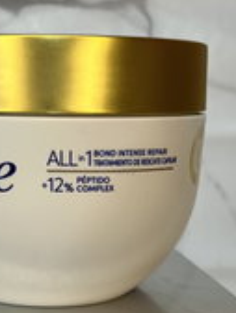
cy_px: 225
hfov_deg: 17.9
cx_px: 46
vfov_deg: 23.6
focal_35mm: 82
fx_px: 744
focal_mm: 5.1
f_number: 1.6
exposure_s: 1/100
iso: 64
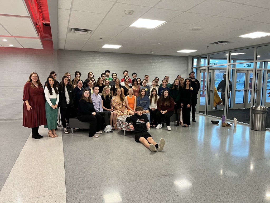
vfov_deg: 53.1
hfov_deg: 67.3
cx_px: 135
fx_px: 203
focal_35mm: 26
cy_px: 102
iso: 160
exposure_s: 1/60
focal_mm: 5.1
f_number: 1.6
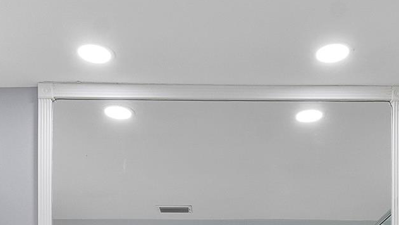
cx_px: 229
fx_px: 540
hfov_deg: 40.5
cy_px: 363
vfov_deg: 19.5
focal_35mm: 51
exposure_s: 1/20
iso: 160
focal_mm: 10
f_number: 11
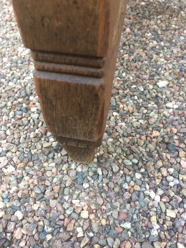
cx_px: 93
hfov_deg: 48.2
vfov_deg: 61.7
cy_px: 124
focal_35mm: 29
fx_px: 208
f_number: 2.2
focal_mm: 4.15
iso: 100
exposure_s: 1/33
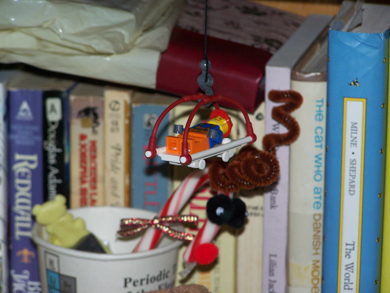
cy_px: 146
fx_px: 2356
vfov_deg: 7.1
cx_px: 195
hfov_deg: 9.5
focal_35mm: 209
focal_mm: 34.6
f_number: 3.2
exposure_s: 1/160
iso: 80
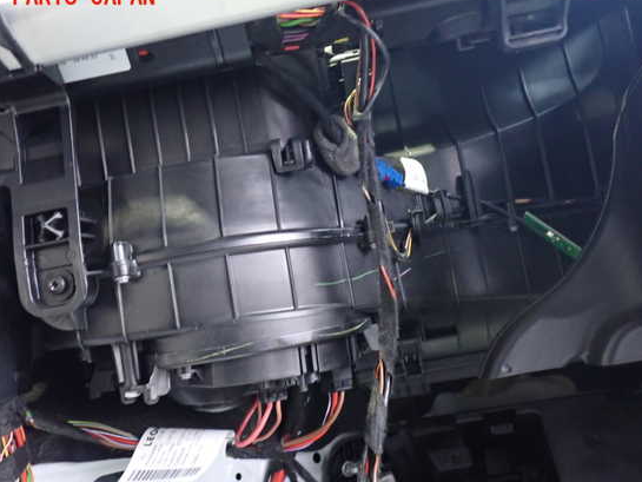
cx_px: 294
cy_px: 247
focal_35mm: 33
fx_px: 612
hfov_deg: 55.3
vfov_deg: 43.0
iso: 800
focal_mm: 5.4
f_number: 2.3
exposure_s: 1/15
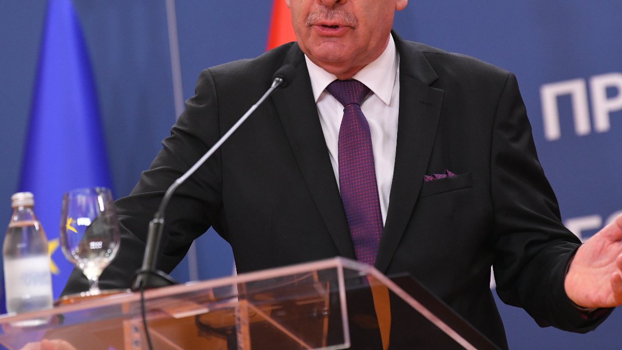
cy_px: 74
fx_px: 4718
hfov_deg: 7.5
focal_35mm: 286
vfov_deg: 4.2
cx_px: 318
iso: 2500
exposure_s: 1/320
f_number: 4
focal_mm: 200
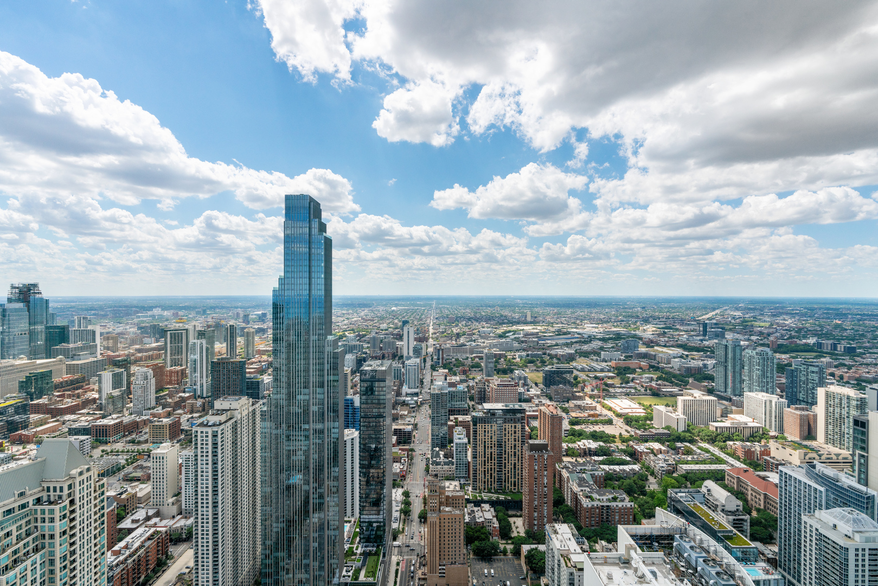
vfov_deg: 70.5
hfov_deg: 93.3
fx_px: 415
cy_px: 293
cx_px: 439
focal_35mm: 17
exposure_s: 1/200
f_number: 8
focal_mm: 17
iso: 320
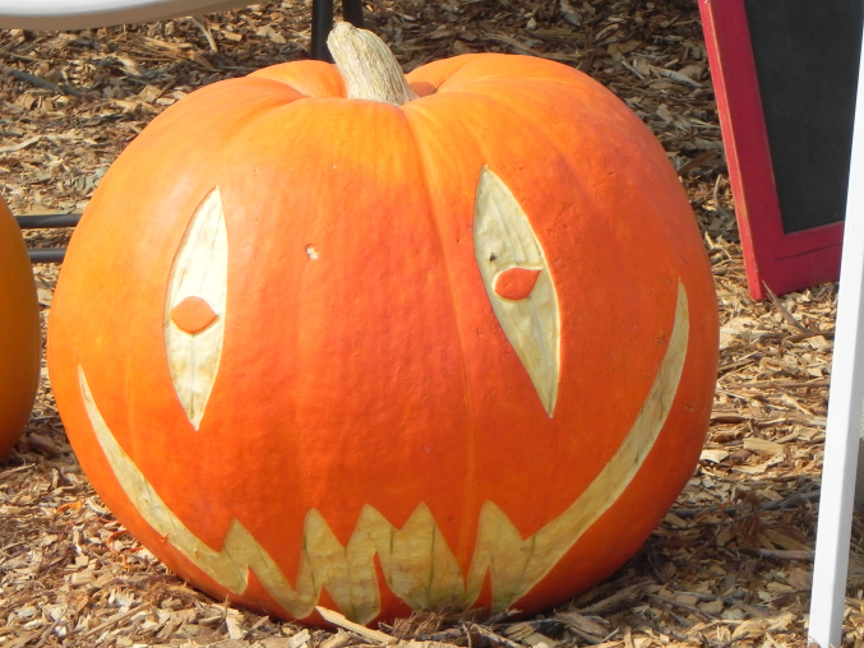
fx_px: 3470
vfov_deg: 10.7
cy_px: 345
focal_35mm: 139
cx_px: 451
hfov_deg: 14.2
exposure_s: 1/466
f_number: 7.1
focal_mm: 23
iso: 160
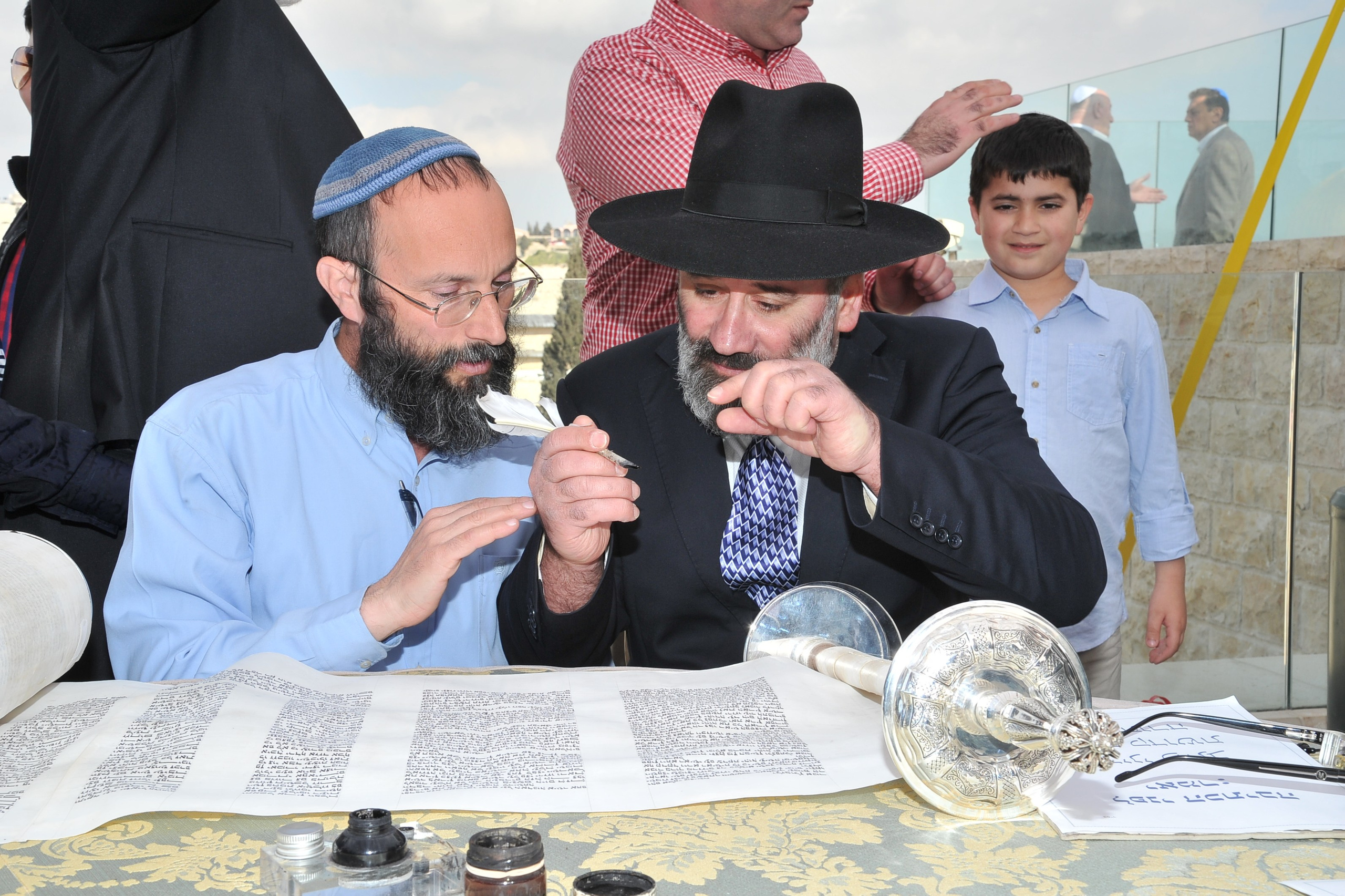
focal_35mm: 46
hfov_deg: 42.8
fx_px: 1718
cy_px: 448
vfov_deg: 29.2
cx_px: 672
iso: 500
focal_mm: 46
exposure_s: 1/250
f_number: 14
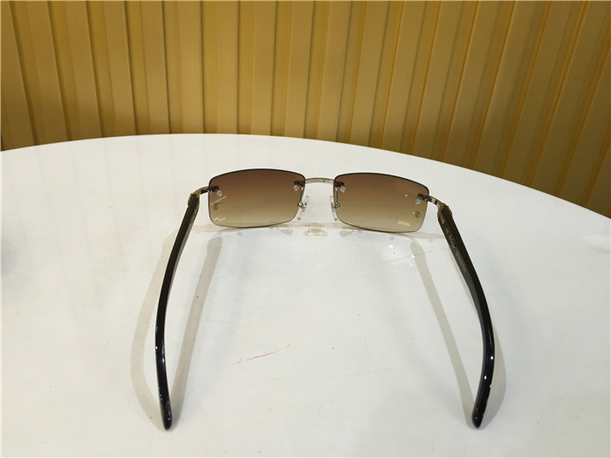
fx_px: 512
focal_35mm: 29
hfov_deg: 61.7
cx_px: 306
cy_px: 229
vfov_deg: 48.2
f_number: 2.2
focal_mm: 4.15
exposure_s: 1/33
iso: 125
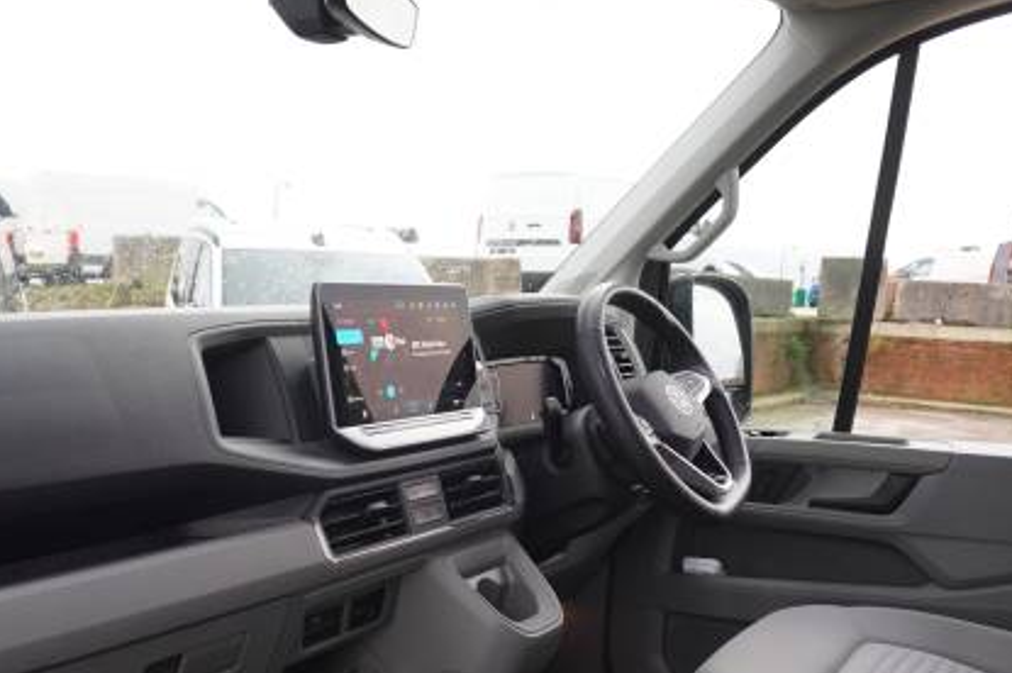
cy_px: 490
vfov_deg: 35.2
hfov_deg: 51.8
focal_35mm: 37
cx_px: 441
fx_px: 1039
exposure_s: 1/60
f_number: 4
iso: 400
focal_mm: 16
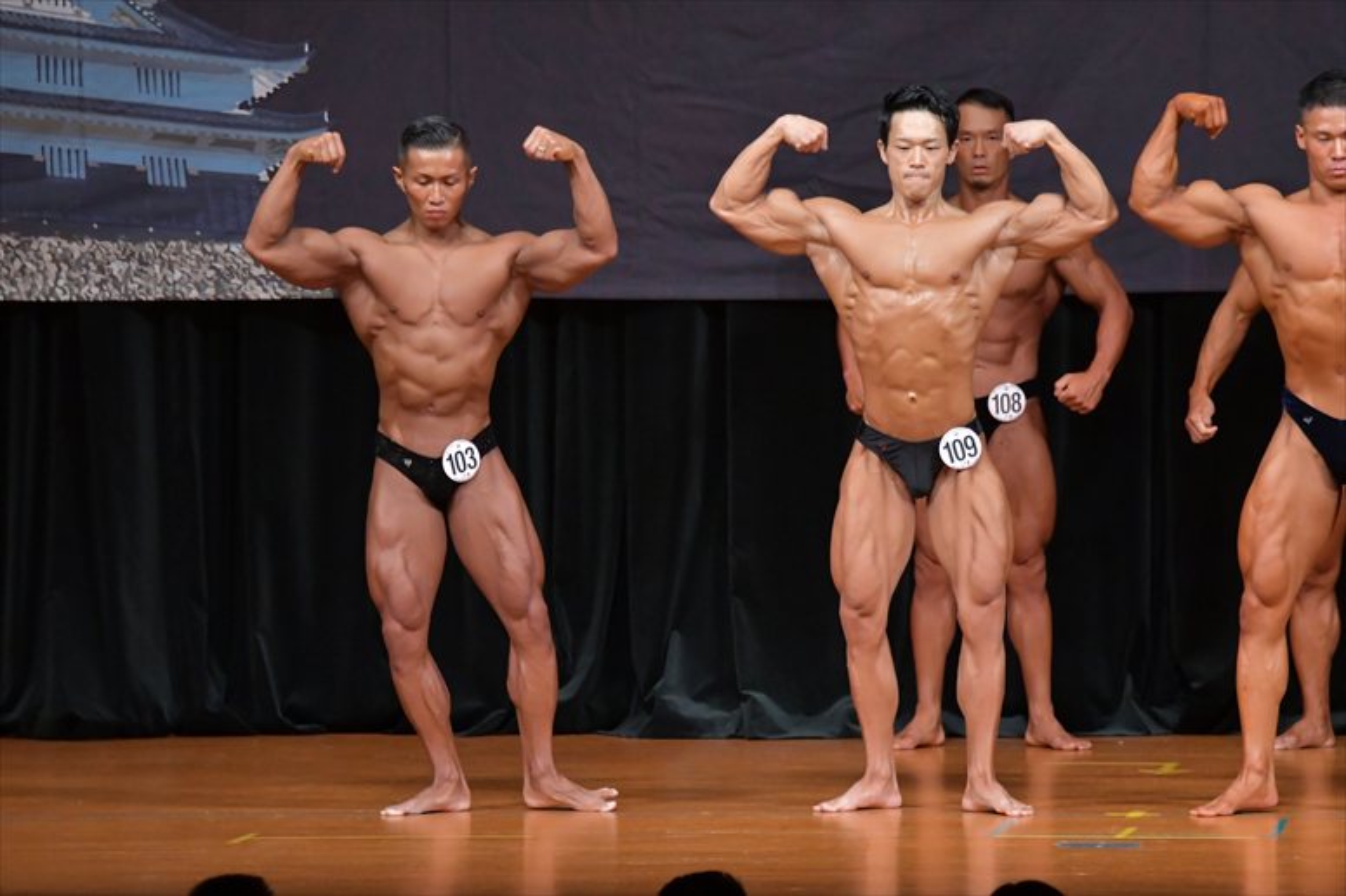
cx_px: 673
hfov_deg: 7.2
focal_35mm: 285
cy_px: 448
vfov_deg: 4.8
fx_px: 10651
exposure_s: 1/400
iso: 5000
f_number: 5.6
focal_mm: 190
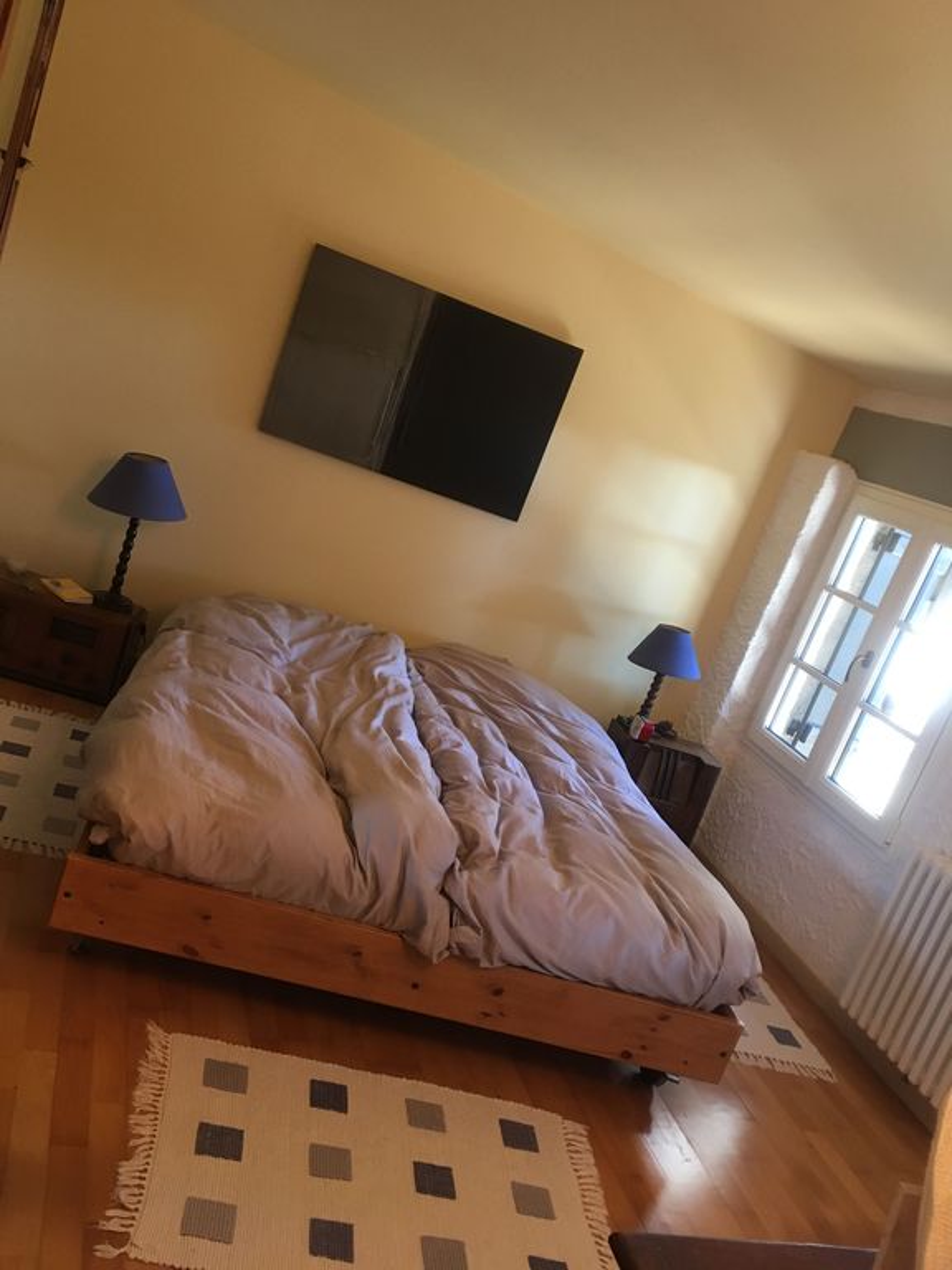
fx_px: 1063
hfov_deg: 48.2
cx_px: 476
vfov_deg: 61.7
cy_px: 635
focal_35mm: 29
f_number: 2.2
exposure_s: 1/33
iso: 160
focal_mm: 4.15
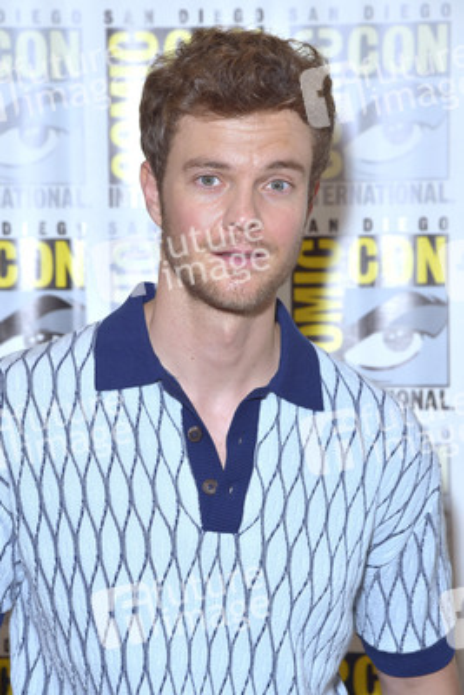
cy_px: 348
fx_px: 2028
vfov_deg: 19.4
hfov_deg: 13.1
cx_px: 232
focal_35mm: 105
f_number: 6.3
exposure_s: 1/250
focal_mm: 105
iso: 800
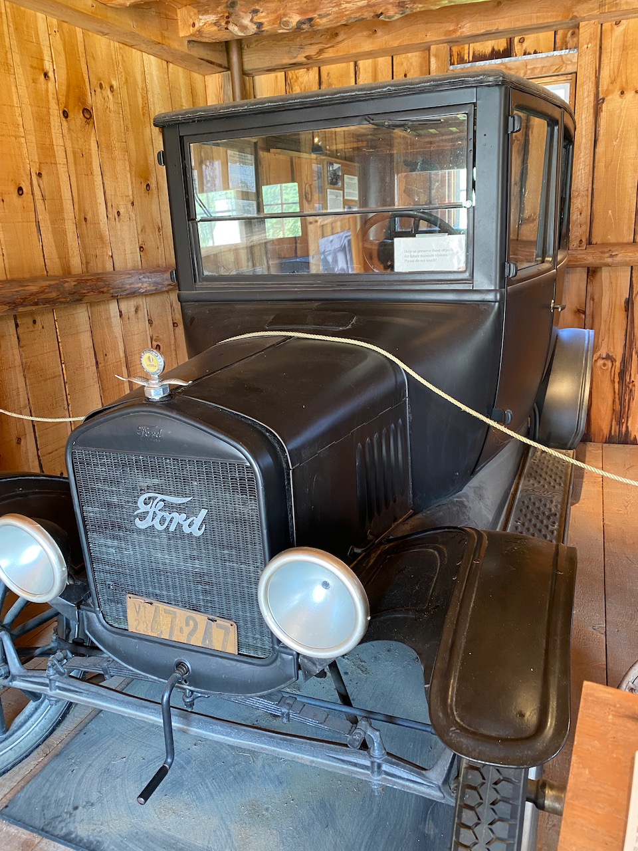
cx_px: 319
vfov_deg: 67.3
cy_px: 426
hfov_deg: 53.1
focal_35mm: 26
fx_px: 639
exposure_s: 1/60
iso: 250
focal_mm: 4.25
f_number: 1.8
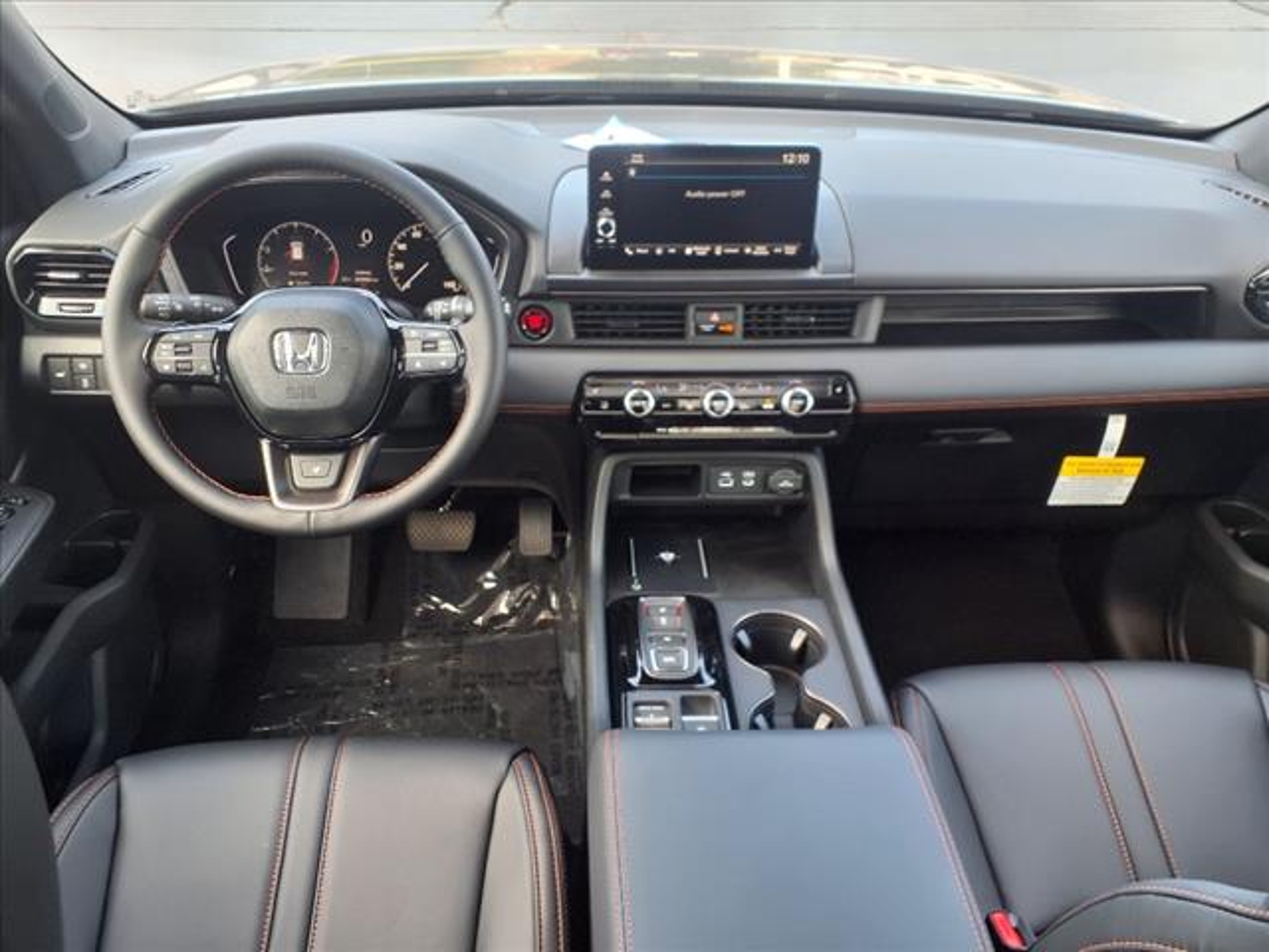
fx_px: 990
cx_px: 634
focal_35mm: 27
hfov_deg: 65.3
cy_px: 476
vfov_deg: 51.4
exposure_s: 1/60.2
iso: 40
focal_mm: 3.58
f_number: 1.9
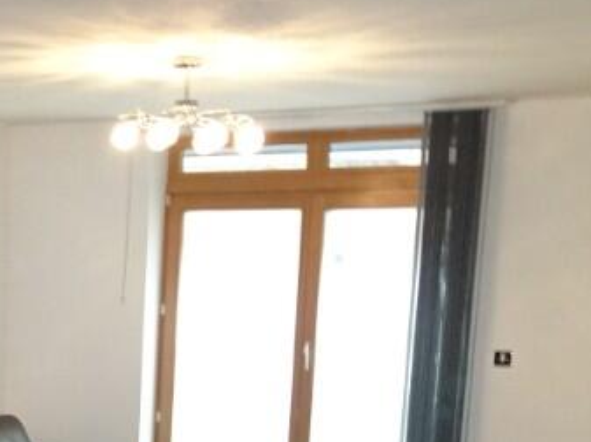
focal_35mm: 73
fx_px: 1245
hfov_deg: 24.5
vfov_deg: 19.3
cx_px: -98
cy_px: 493
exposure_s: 1/30
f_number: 3.5
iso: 640
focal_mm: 4.13
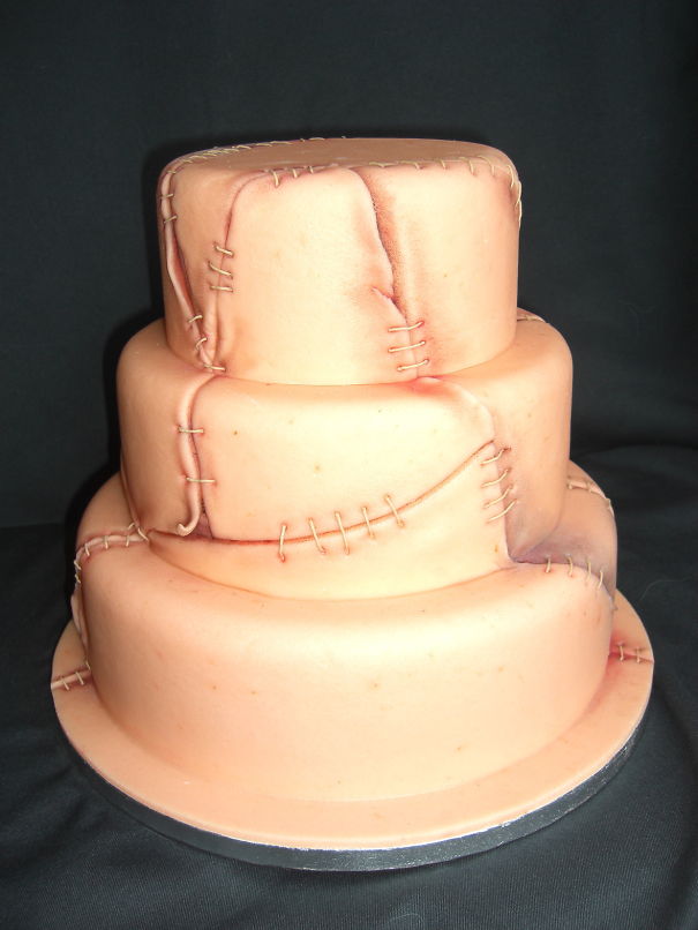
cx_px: 349
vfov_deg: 49.0
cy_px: 465
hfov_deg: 37.7
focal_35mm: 38
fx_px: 1021
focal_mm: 7.9
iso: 100
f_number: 2.8
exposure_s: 1/80
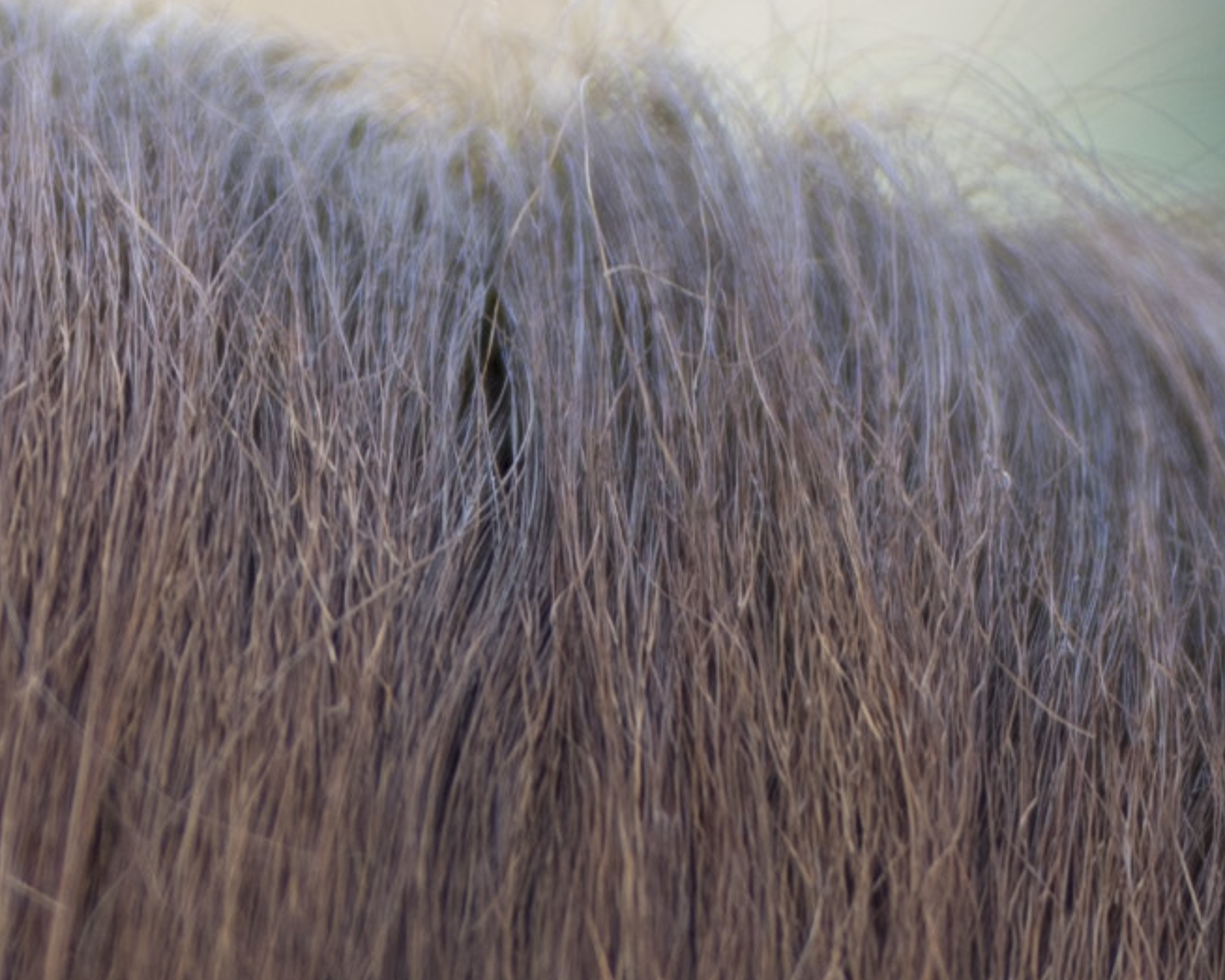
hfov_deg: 2.6
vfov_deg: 2.1
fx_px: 26607
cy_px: 2927
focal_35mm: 734
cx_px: 474
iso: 100
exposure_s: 1/320
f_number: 1.8
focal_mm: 85
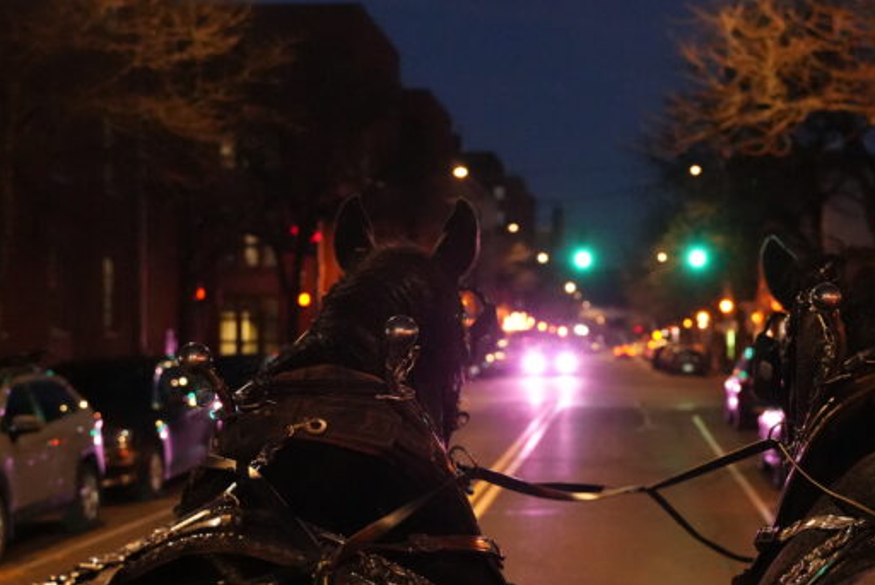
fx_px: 1722
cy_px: 379
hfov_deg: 28.4
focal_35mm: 71
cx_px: 538
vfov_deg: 19.2
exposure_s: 1/250
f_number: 2.8
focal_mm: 35.4
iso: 10000
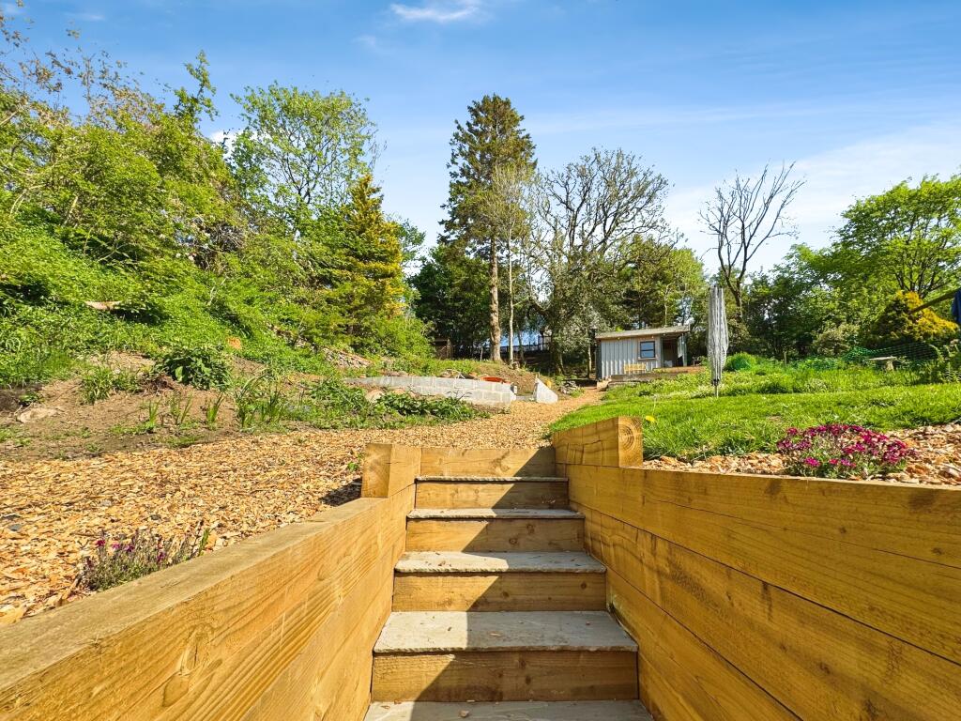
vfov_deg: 85.7
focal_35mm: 14
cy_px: 360
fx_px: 389
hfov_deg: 102.1
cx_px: 480
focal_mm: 2.22
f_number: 2.2
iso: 40
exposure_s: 1/1143
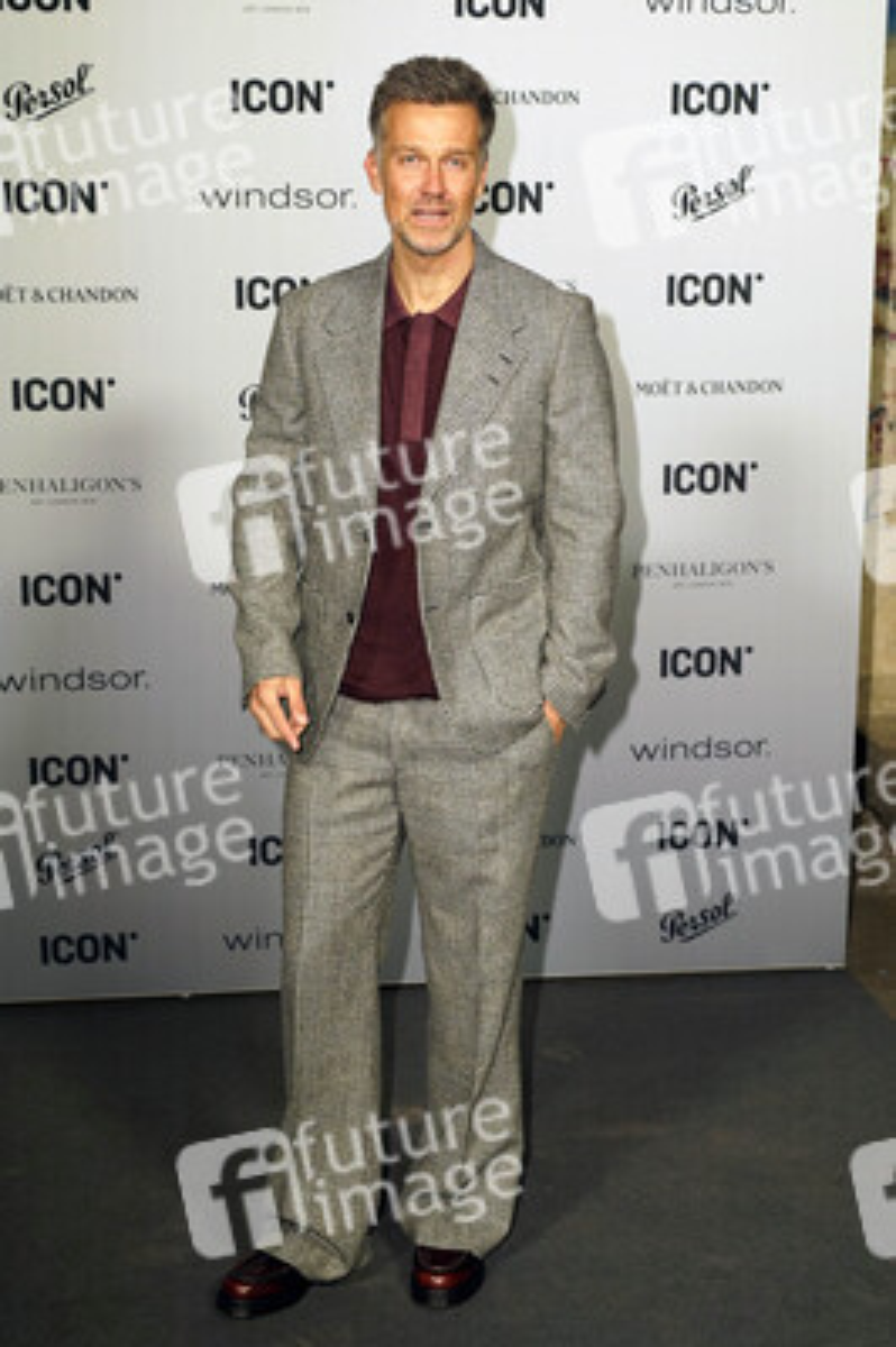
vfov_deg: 39.6
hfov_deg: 26.9
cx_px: 448
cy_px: 674
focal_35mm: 50
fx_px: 1870
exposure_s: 1/160
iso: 1600
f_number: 5.6
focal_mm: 50
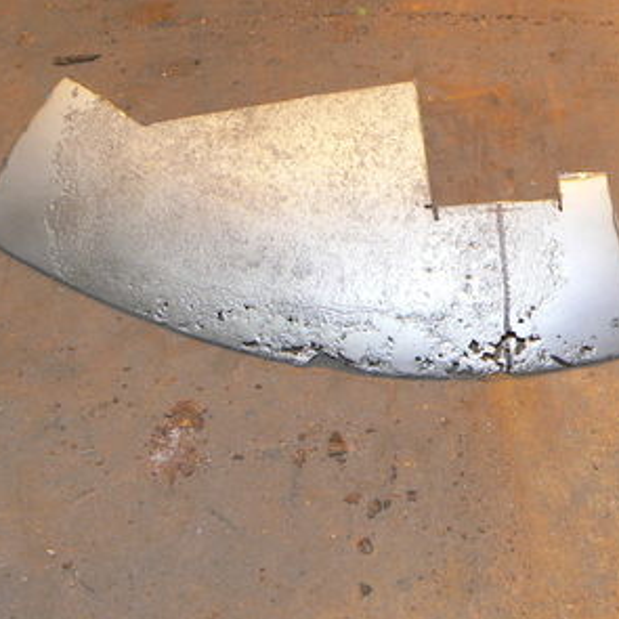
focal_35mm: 69
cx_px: 481
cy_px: 283
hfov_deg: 24.7
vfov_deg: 25.0
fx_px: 1396
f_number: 2.8
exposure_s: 1/30
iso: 100
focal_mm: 6
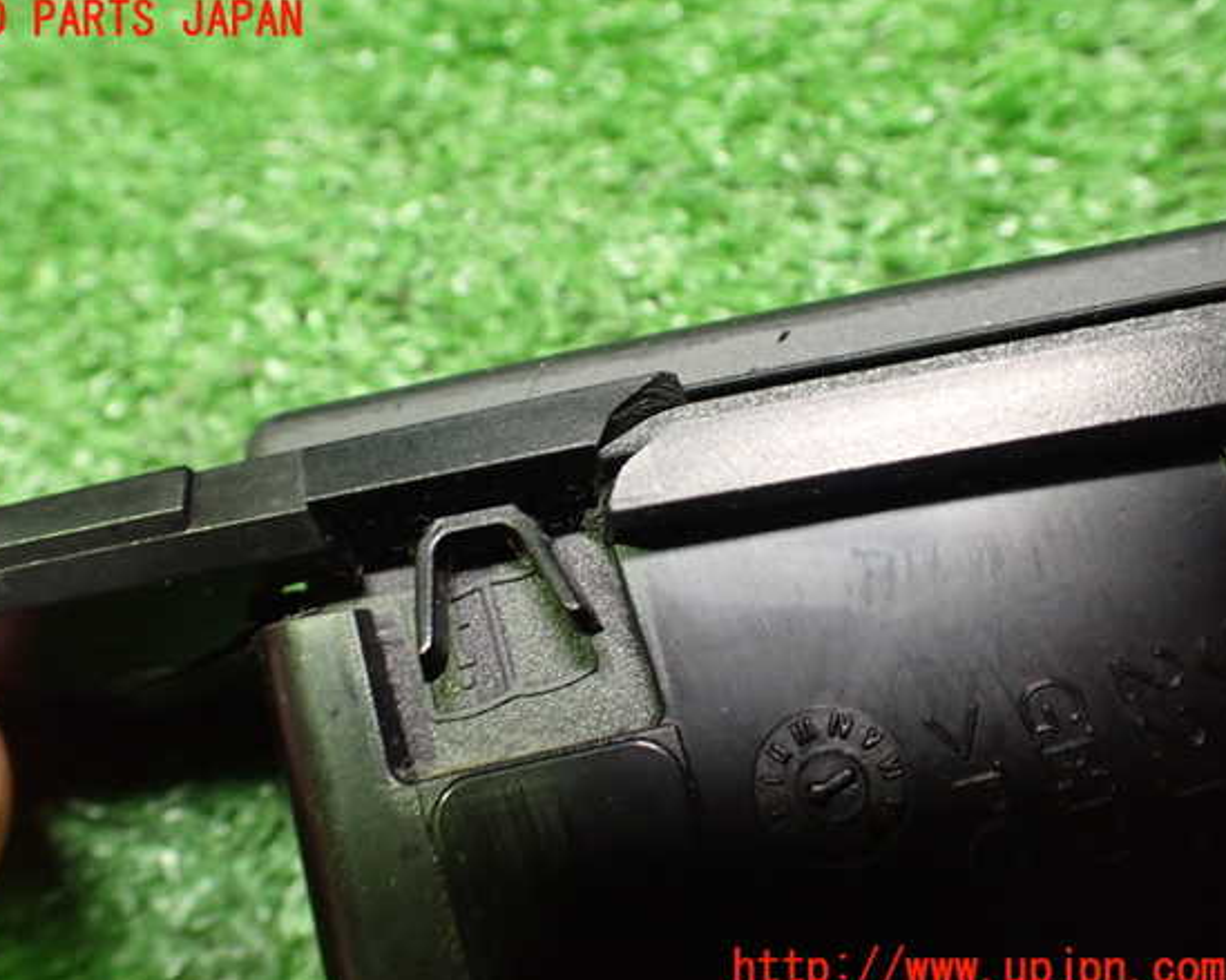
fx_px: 1161
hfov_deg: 55.6
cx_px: 567
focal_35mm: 32
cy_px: 496
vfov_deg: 45.8
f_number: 2.3
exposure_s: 1/30
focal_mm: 5.4
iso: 1000
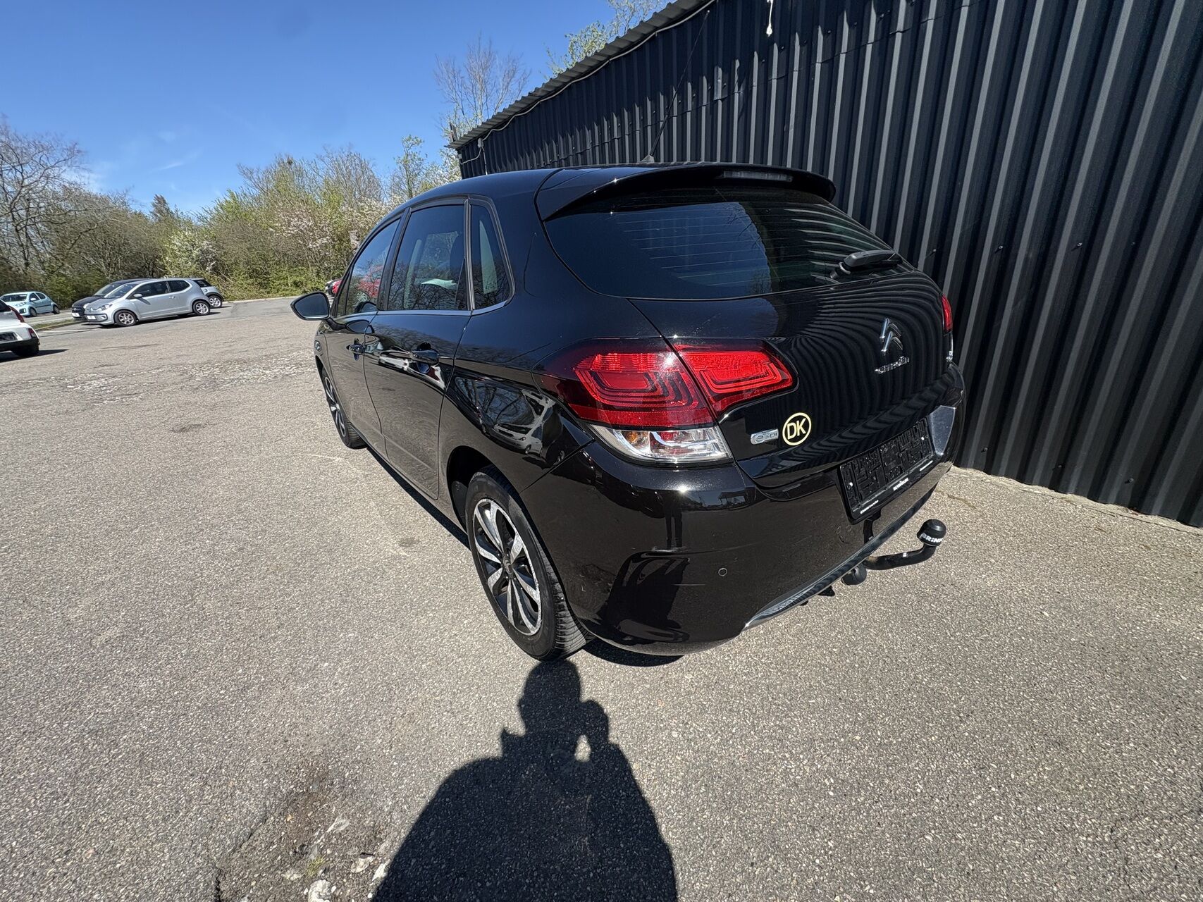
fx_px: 487
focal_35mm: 14
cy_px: 451
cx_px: 602
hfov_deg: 102.1
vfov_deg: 85.7
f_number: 2.2
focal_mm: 2.22
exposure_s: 1/1506
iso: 64
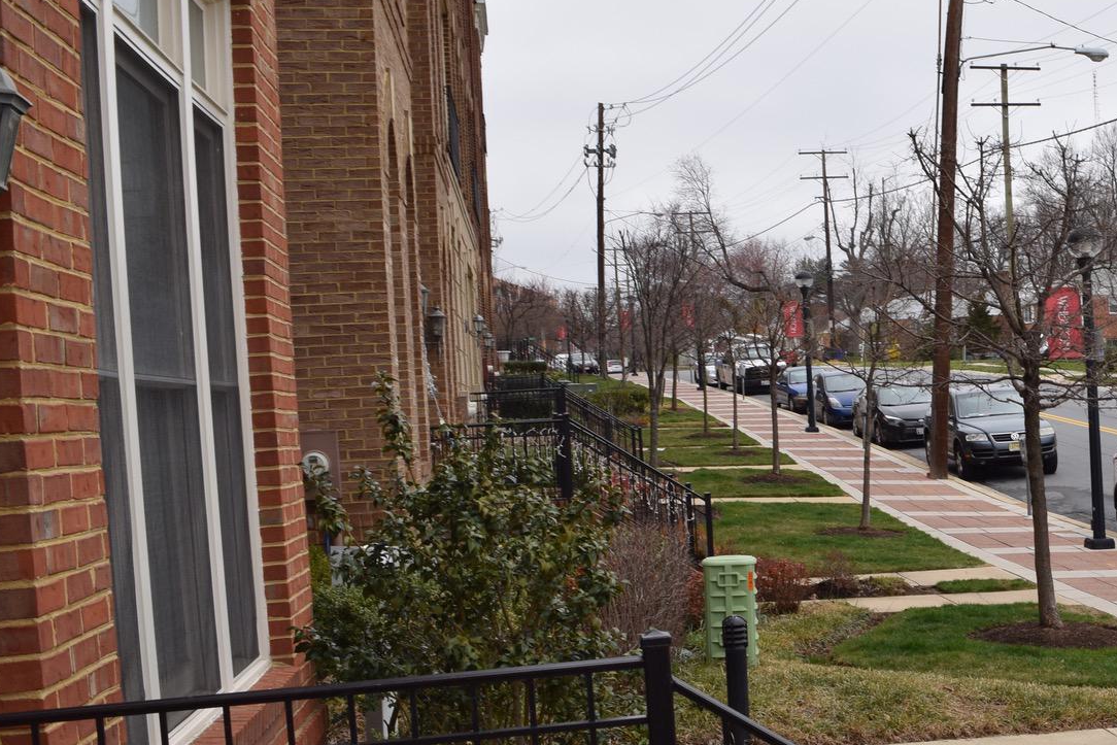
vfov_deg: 26.4
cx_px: 1024
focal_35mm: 51
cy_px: 492
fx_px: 1583
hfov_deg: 36.3
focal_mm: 18
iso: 100
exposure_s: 1/200
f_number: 8
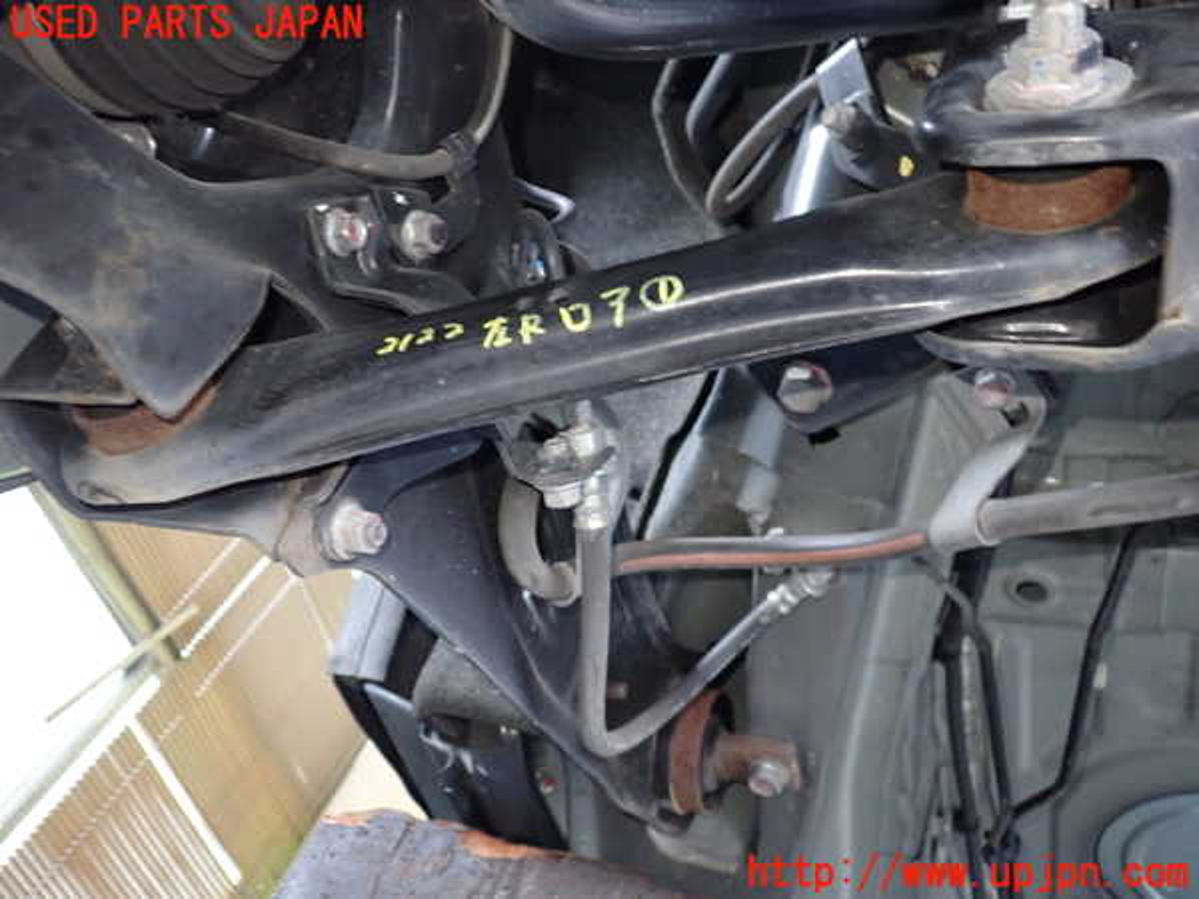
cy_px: 450
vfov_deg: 46.8
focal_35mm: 30
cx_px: 600
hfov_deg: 60.0
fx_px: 1039
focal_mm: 5.4
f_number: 2.3
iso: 800
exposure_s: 1/25
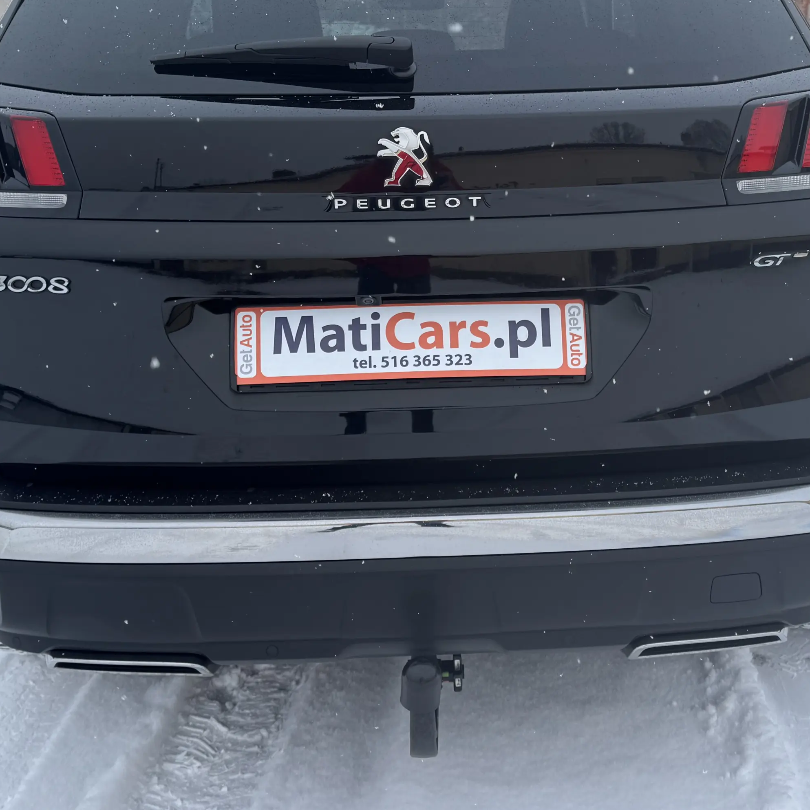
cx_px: 473
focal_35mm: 41
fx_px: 1085
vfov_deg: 40.9
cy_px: 378
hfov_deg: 40.8
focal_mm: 6.76
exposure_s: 1/558
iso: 80
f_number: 1.78
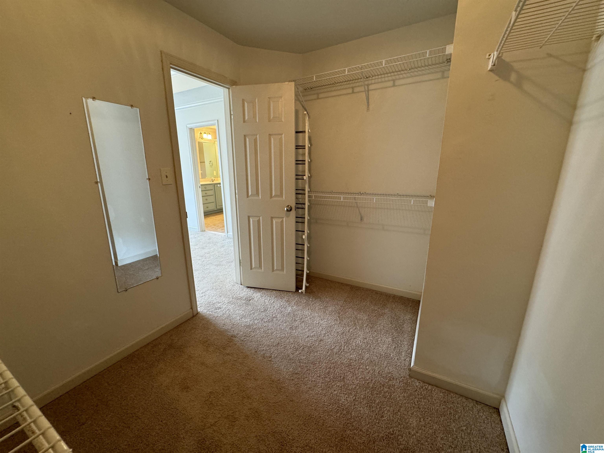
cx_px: 302
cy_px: 226
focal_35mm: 14
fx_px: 244
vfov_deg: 85.7
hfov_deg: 102.1
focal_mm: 2.22
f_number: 2.2
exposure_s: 1/60
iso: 320
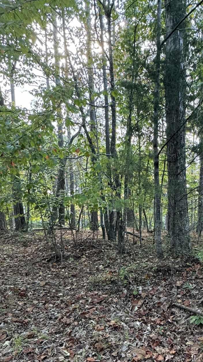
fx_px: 268
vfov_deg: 65.6
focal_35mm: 28
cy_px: 249
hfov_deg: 40.3
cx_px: 152
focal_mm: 2.22
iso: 320
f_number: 2.2
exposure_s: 1/99
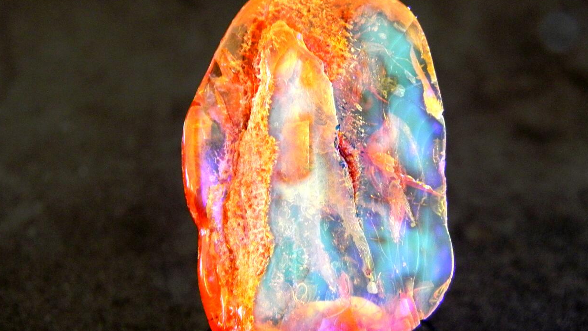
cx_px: 295
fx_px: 998
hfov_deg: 32.8
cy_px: 164
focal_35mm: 64
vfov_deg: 18.8
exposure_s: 1/12
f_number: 3.5
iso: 400
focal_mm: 10.3
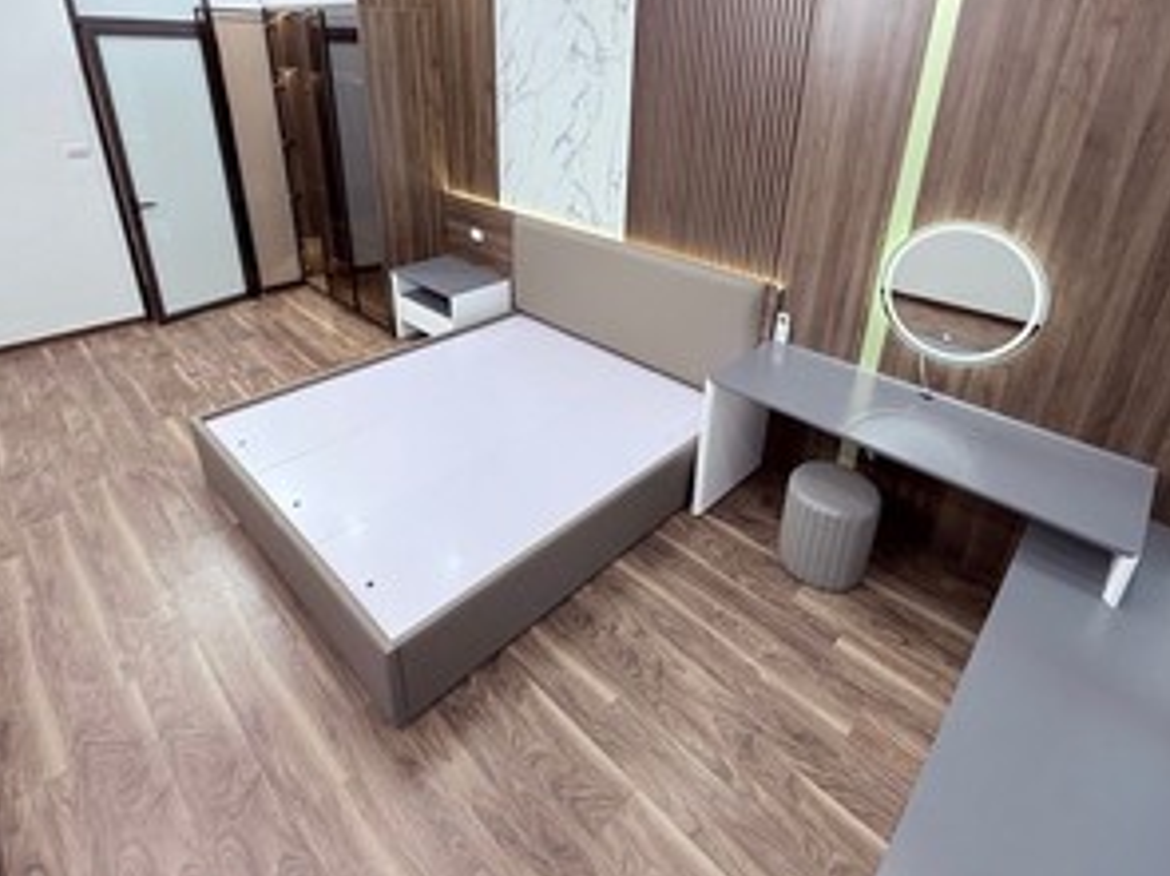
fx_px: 642
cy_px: 309
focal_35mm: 19
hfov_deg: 84.7
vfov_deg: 67.2
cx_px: 591
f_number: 2.2
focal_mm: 2.22
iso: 125
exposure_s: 1/100
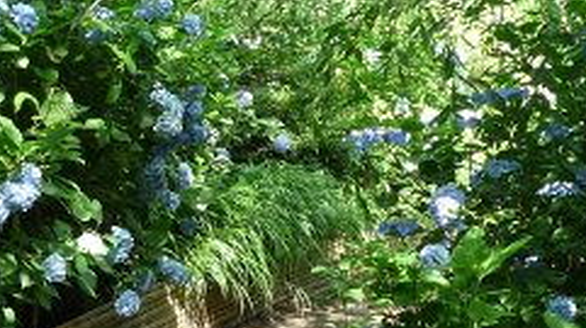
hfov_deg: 29.0
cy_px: 197
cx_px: 272
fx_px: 1133
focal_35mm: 73
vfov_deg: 16.5
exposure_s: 1/80
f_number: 2.8
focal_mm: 4.5
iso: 100
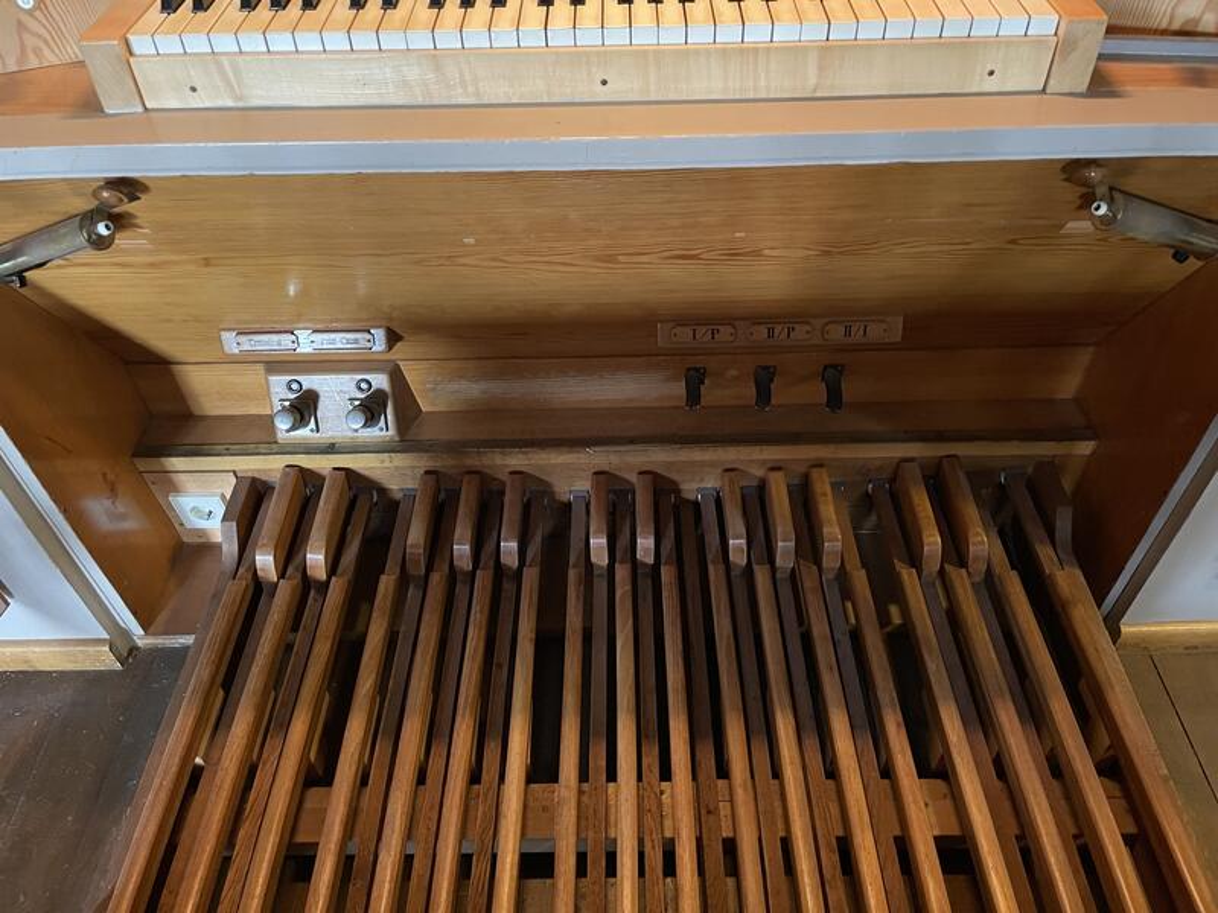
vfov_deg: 53.1
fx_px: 915
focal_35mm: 26
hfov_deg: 67.3
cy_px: 456
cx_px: 609
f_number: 1.6
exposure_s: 1/25
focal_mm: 4.2
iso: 640
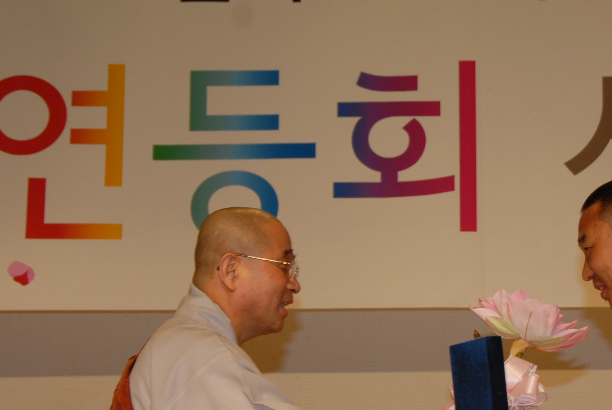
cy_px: 246
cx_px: 436
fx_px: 2196
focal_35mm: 129
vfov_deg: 10.7
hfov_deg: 15.8
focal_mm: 48
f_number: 5.6
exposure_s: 1/60
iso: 320
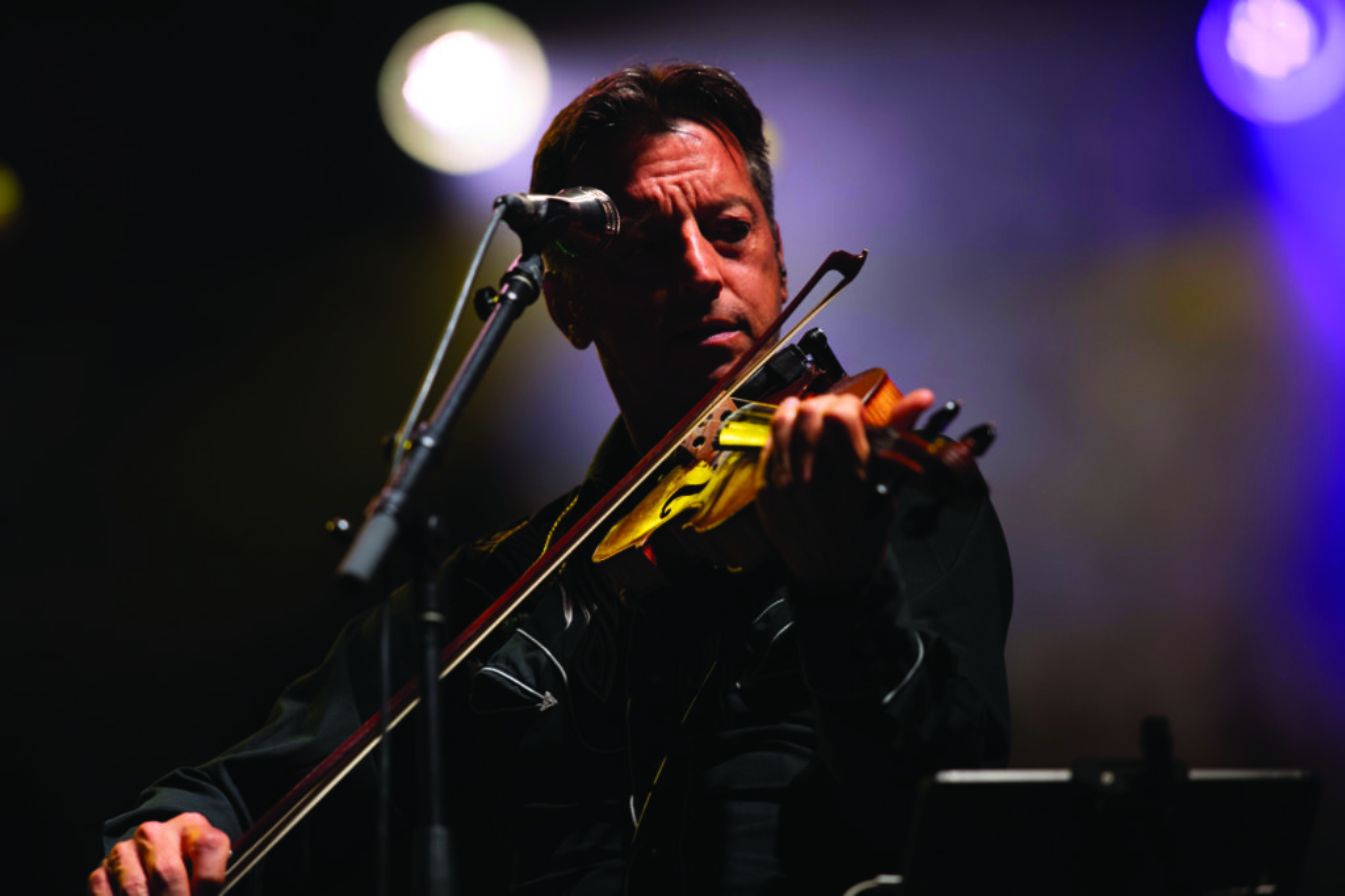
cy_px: 448
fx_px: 6539
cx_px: 672
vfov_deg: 7.8
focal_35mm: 175
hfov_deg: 11.7
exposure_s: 1/320
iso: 500
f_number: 3.2
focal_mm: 175
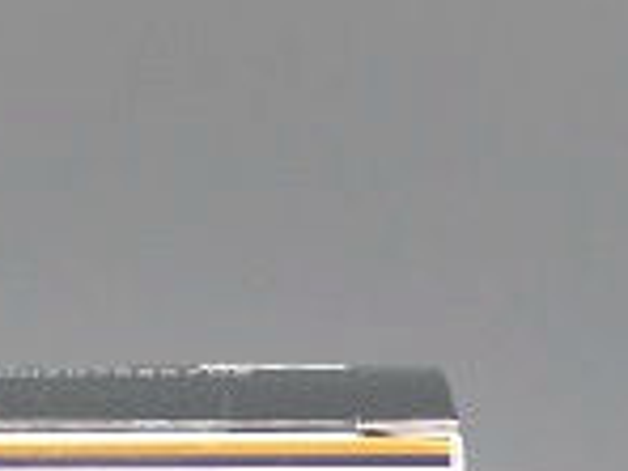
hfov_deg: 8.1
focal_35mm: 243
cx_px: 55
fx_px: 4408
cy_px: 874
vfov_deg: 6.0
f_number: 2.8
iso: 80
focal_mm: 12.8
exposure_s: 1/125
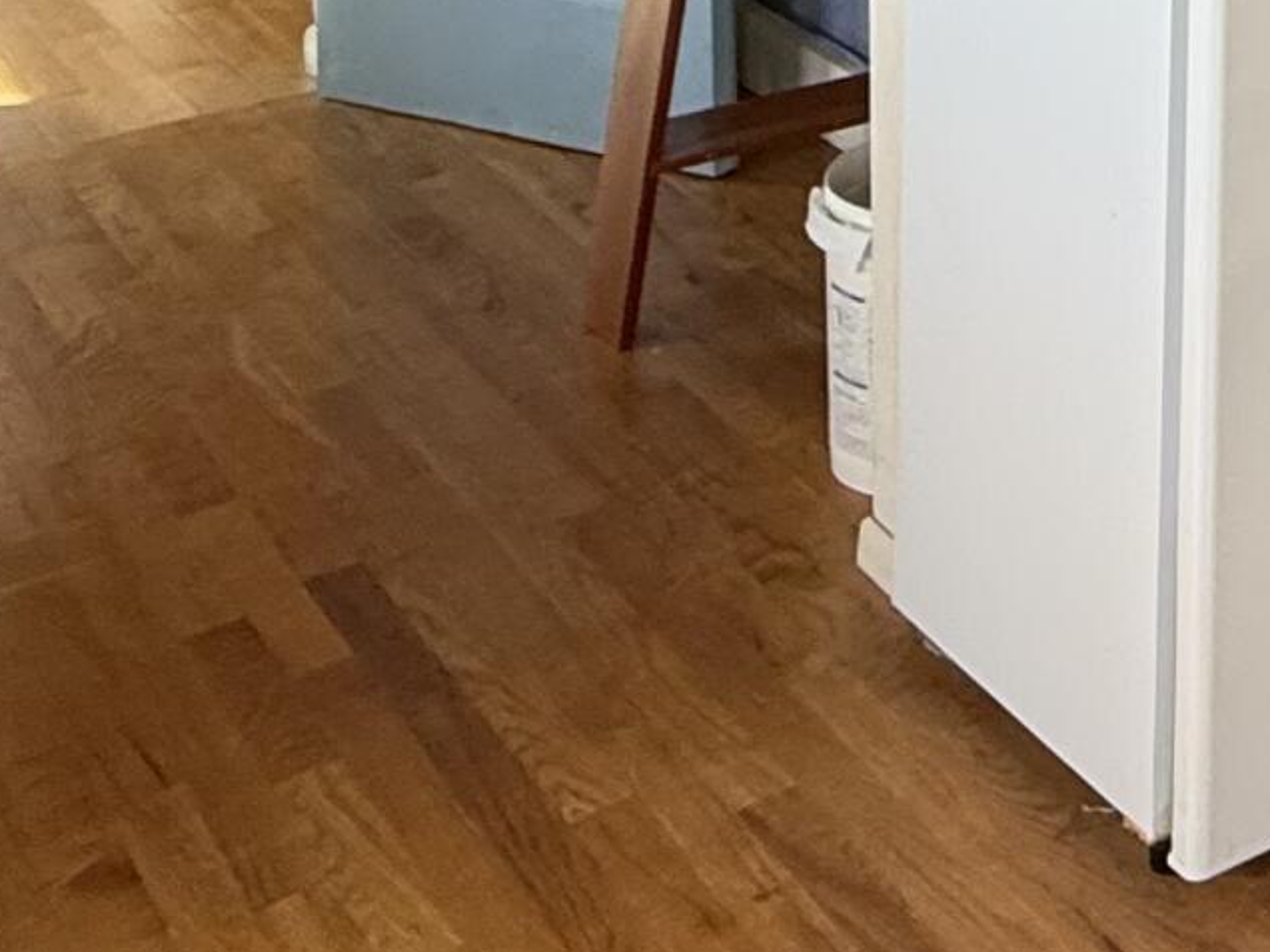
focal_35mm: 66
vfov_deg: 18.7
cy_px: -607
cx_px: 2103
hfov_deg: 22.0
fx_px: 2421
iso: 160
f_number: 2.2
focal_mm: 2.22
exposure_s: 1/99
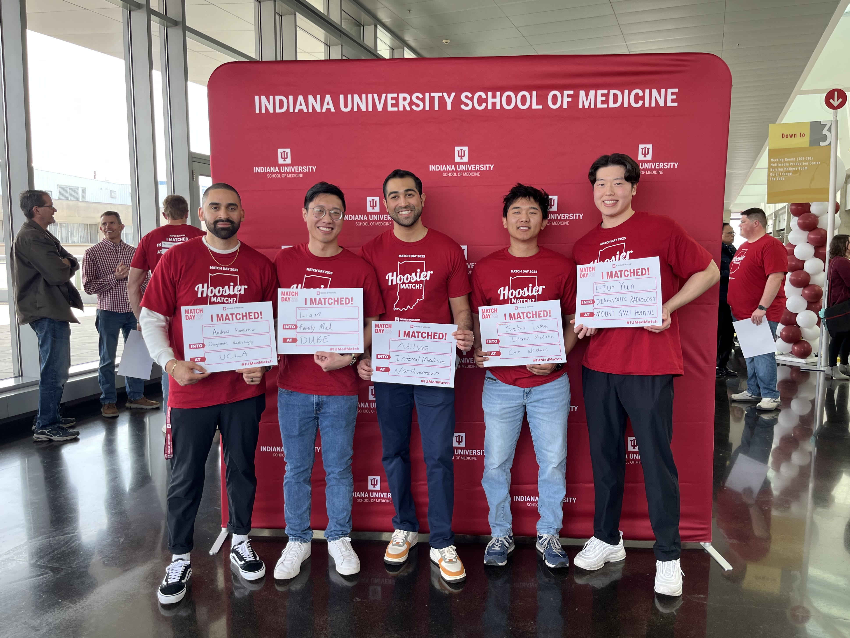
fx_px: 663
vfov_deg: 51.4
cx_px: 431
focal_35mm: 27
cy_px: 321
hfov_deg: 65.3
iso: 32
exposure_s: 1/121
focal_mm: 5.1
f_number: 1.6
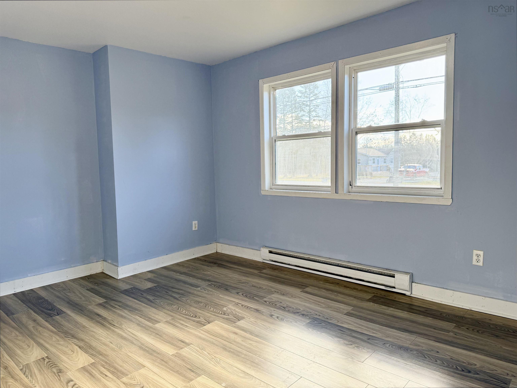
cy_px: 194
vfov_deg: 56.8
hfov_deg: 71.6
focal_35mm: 24
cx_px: 258
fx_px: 358
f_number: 1.78
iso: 100
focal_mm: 6.76
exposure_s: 1/276
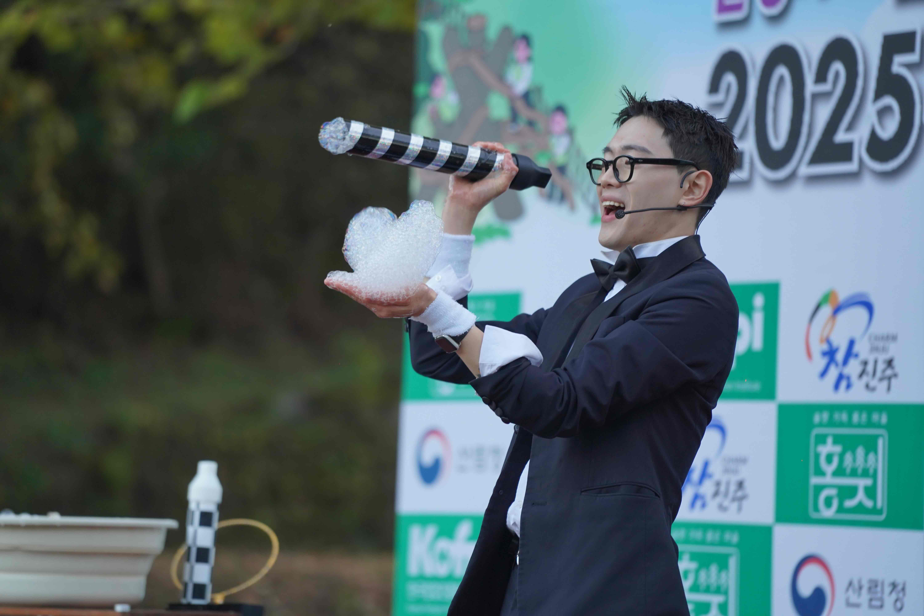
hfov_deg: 10.4
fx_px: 5082
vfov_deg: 6.9
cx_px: 462
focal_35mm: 198
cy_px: 308
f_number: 4
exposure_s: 1/200
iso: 640
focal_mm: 198
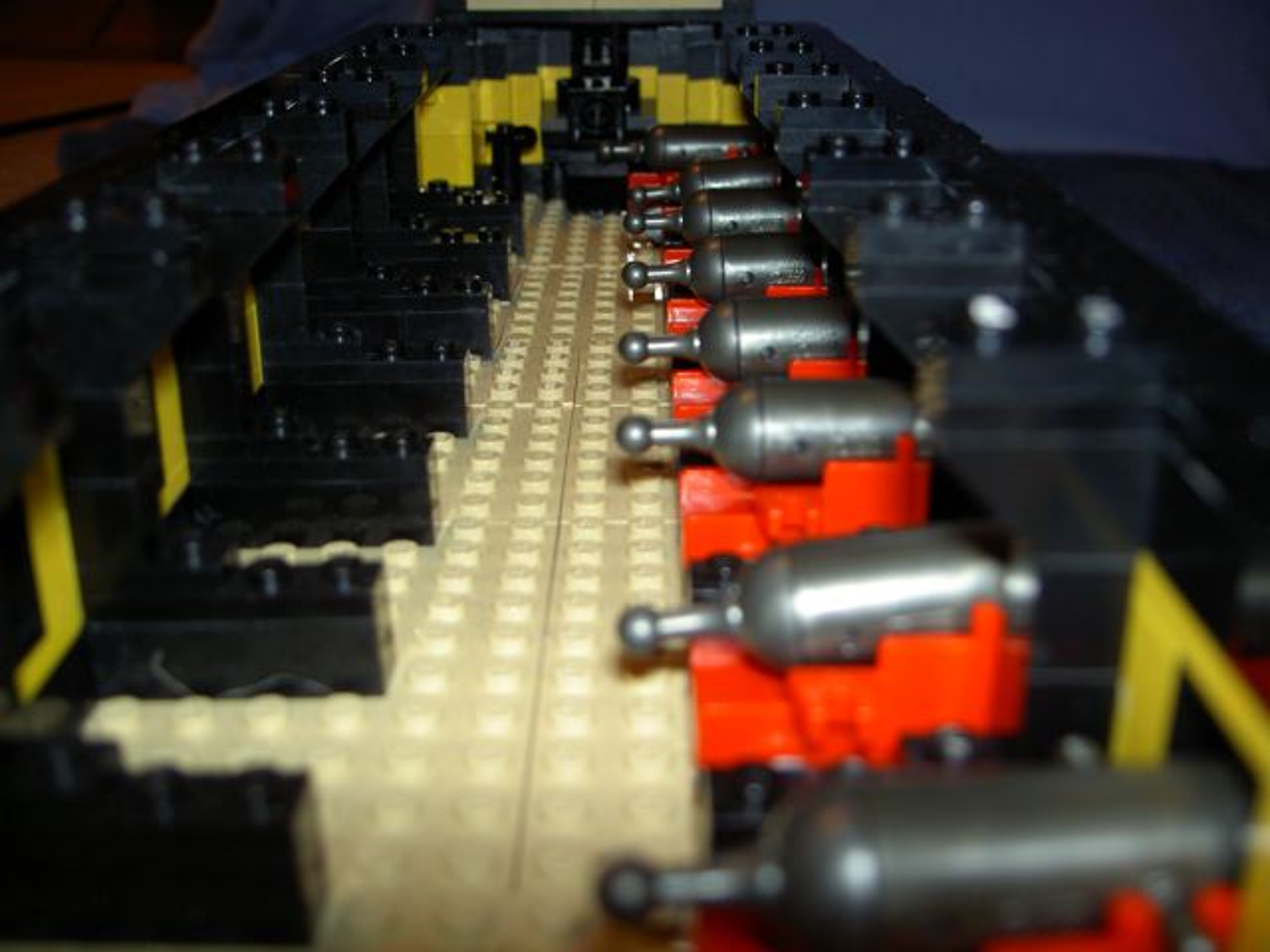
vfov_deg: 36.8
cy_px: 476
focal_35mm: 39
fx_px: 1431
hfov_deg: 47.9
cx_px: 635
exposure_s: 1/60
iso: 100
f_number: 2.8
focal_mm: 8
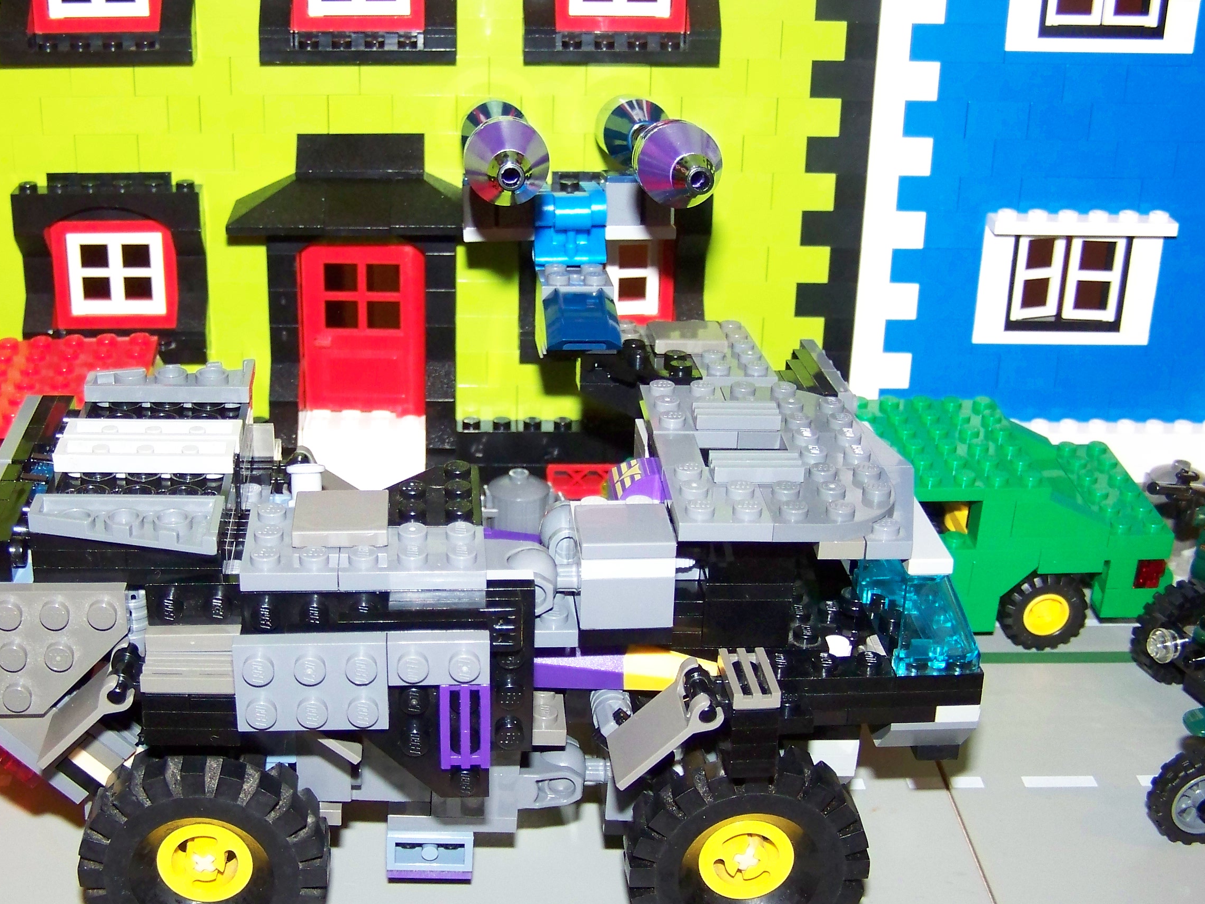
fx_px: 1775
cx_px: 464
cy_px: 488
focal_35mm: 51
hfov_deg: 37.3
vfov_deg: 28.6
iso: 200
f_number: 2.8
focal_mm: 6.3
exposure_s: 1/30
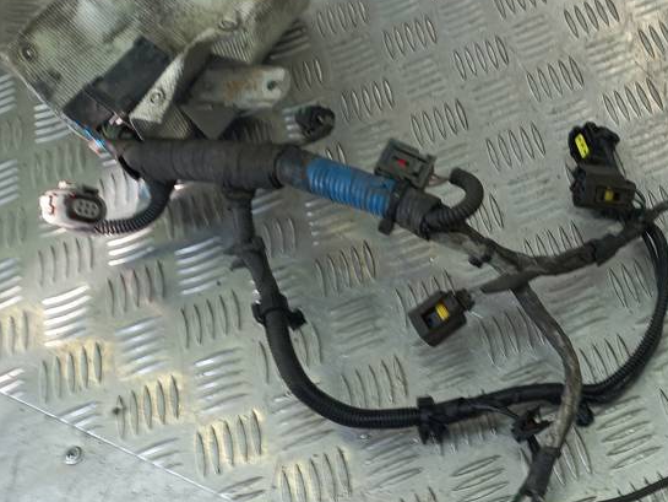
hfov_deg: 37.7
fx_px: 907
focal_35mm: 47
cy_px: 297
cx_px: 605
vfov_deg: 30.8
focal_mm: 4.6
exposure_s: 1/50
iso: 40
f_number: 1.8
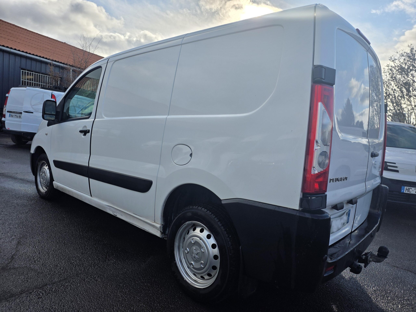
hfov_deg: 73.9
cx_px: 208
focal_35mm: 23
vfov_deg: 58.9
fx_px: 276
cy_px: 156
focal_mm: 6.25
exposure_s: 1/6355
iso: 80
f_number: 1.7
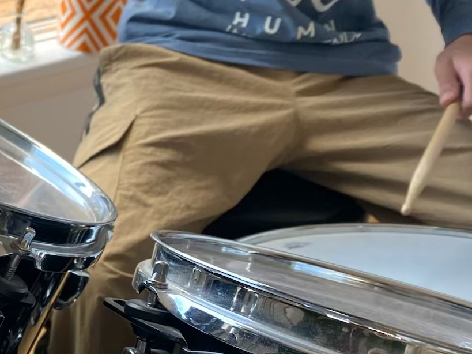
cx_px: 31
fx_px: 886
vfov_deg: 22.5
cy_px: 246
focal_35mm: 65
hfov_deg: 28.5
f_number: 1.8
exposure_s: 1/103
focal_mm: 4.25
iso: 125
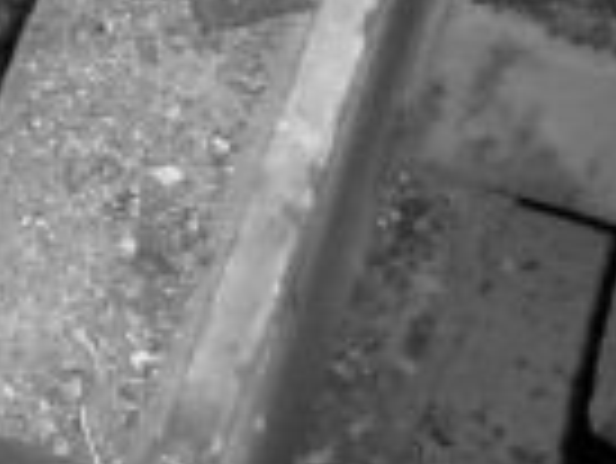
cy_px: -119
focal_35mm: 240
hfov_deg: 7.3
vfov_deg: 6.2
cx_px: -1263
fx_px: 4275
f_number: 2.9
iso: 160
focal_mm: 5.7
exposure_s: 1/30
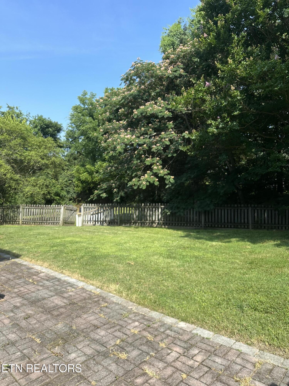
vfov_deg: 71.6
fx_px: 267
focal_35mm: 24
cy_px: 193
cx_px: 144
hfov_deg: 56.8
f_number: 1.78
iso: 80
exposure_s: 1/2967
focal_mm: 6.86
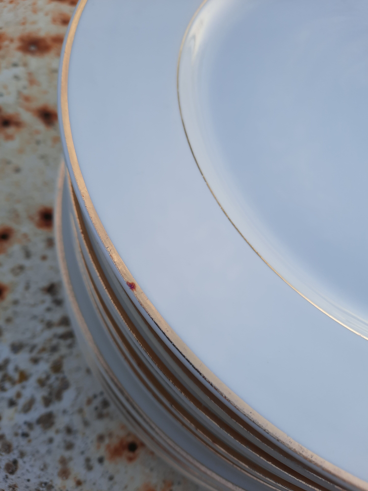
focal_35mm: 25
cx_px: 184
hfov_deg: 54.9
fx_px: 354
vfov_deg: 69.4
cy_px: 246
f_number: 2
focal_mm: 4.6
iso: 32
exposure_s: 1/138
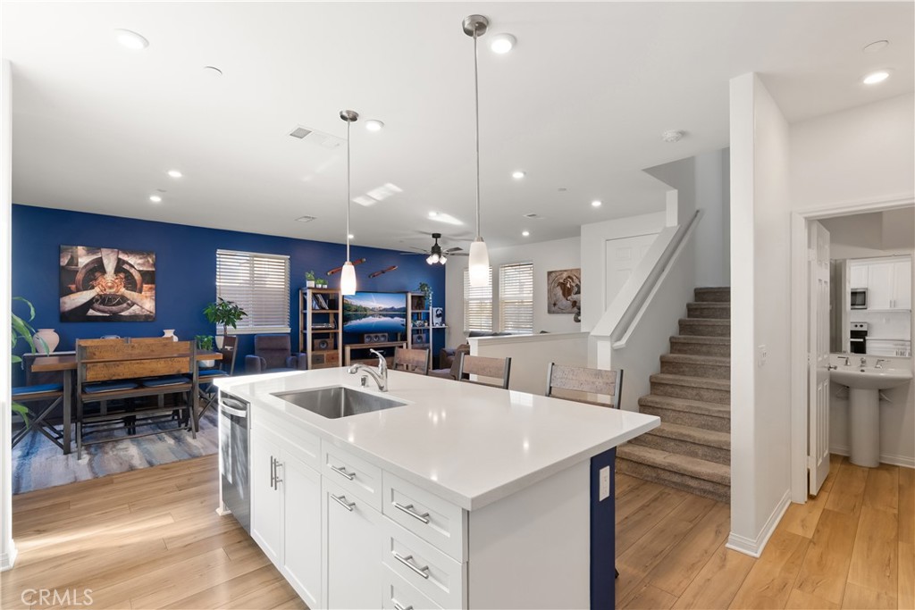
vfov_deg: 73.8
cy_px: 305
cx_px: 458
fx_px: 407
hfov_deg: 96.7
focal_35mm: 16
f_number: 9
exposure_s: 1/10
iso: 640
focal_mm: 16
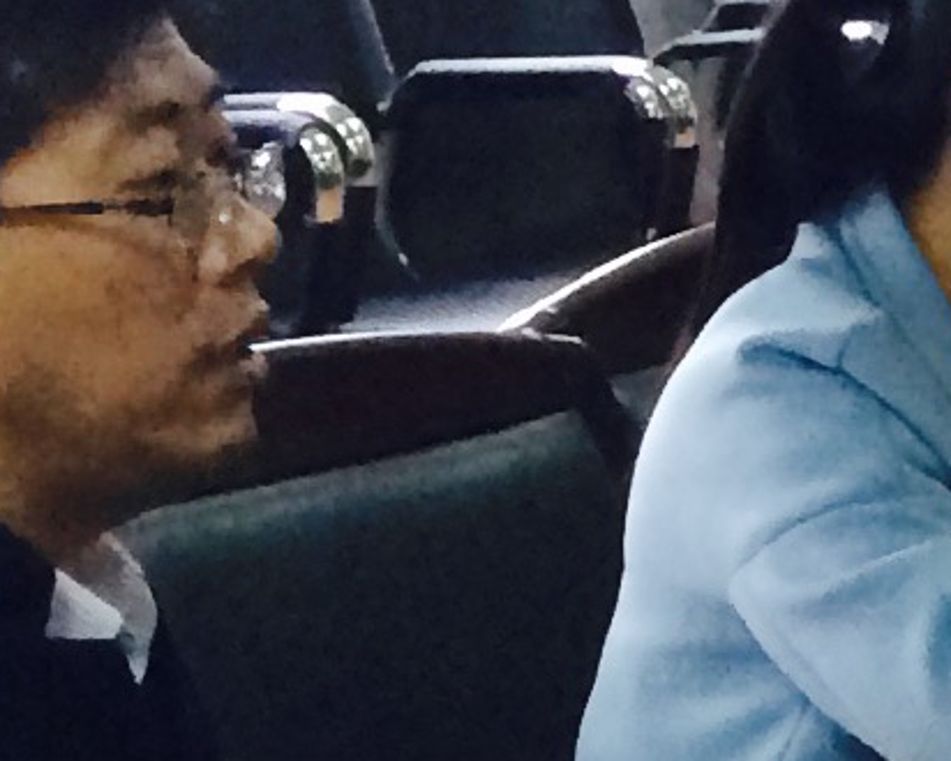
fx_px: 6308
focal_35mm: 224
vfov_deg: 6.9
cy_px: 749
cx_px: 2961
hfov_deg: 7.5
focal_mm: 4.15
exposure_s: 1/30
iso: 160
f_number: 2.2
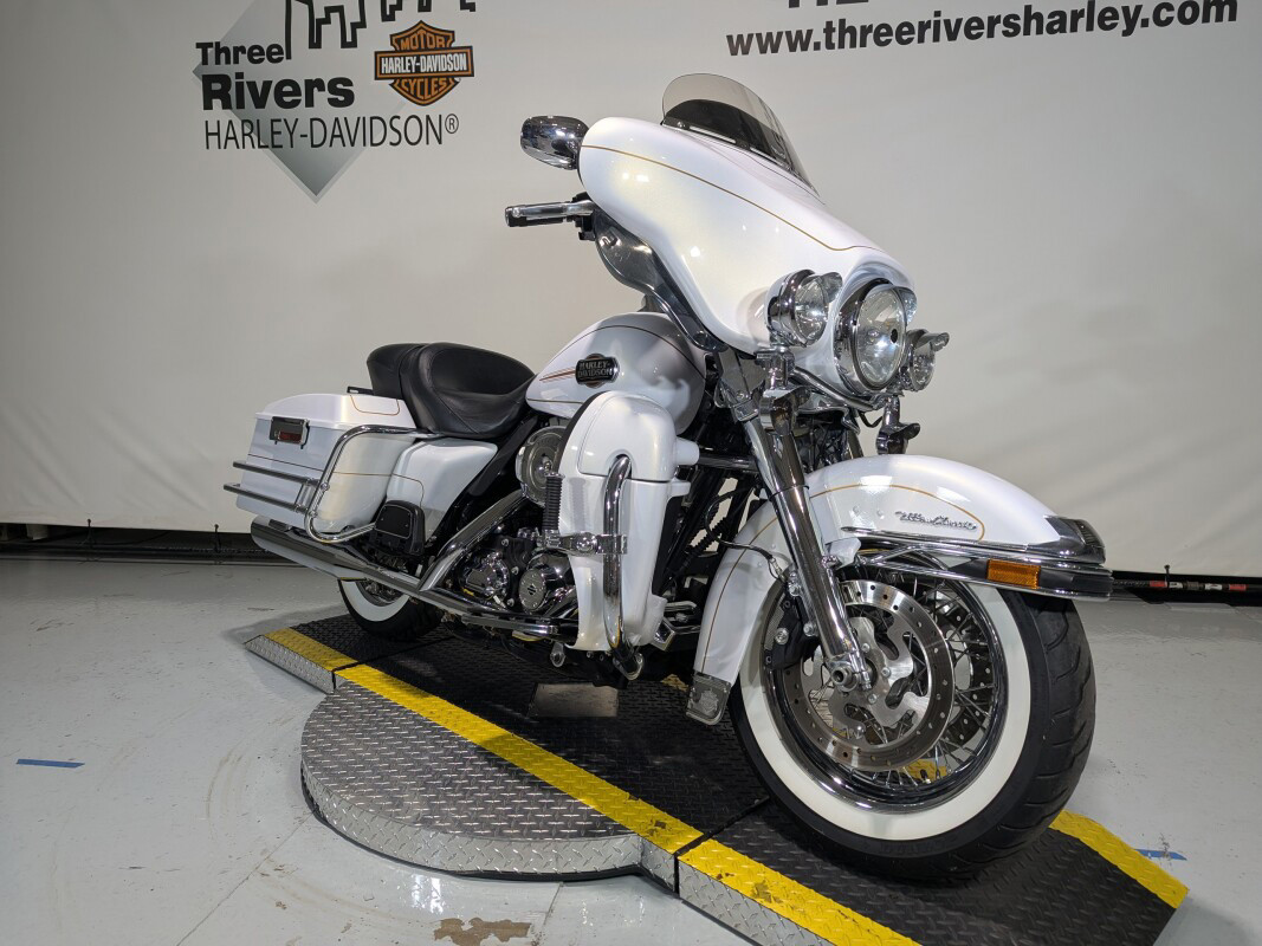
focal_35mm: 24
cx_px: 631
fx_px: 875
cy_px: 473
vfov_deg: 56.8
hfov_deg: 71.6
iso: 41
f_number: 1.85
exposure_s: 1/120
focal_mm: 6.81
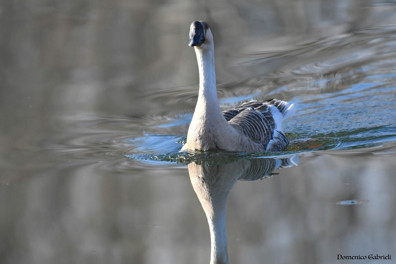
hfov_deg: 2.7
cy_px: 132
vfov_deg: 1.8
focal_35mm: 750
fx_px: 8251
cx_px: 198
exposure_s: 1/6400
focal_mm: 500
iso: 1800
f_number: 5.6
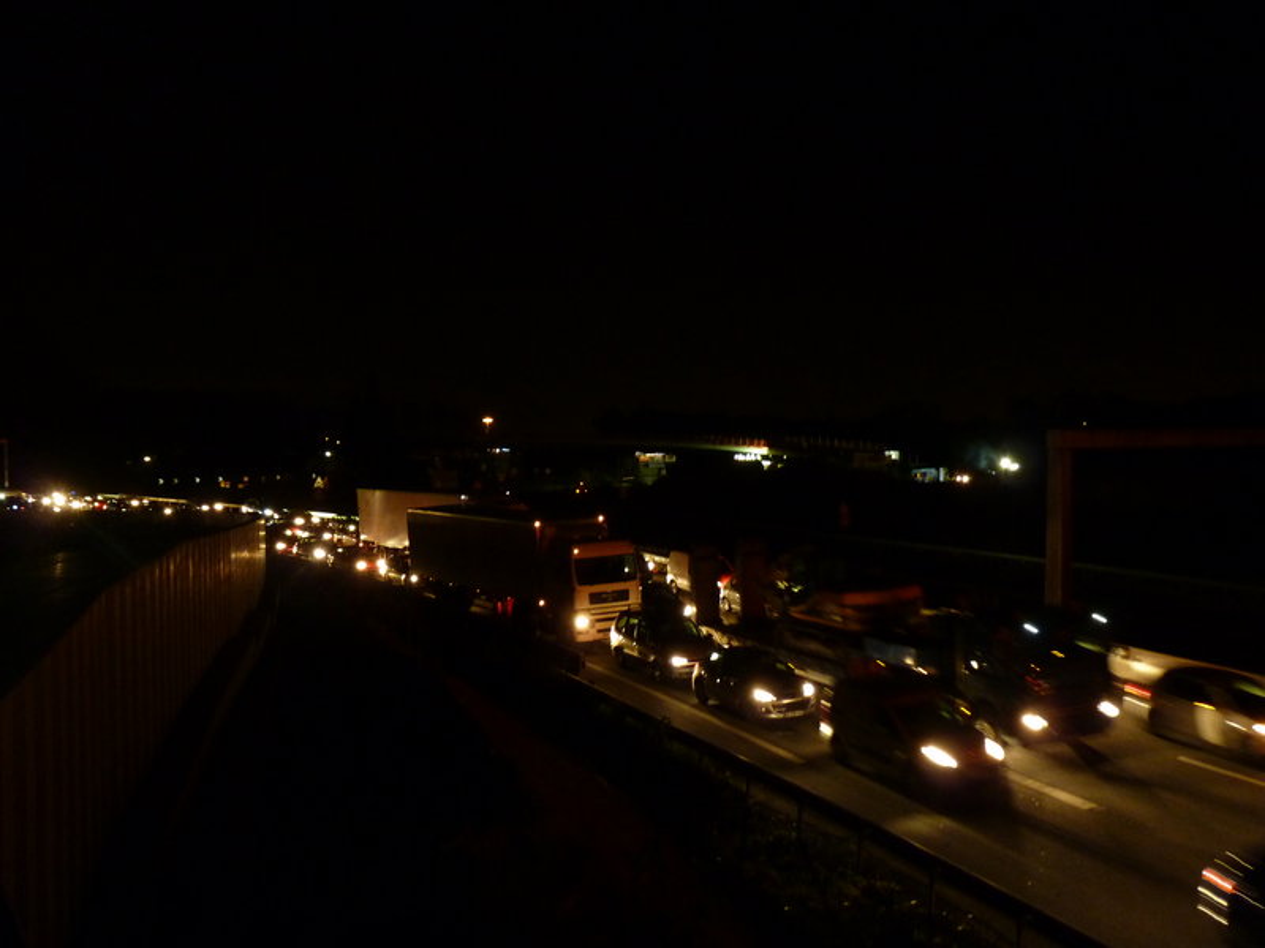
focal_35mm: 35
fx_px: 1279
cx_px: 632
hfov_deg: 52.6
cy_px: 474
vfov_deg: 40.7
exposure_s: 1/4
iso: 400
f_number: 3
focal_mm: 6.2
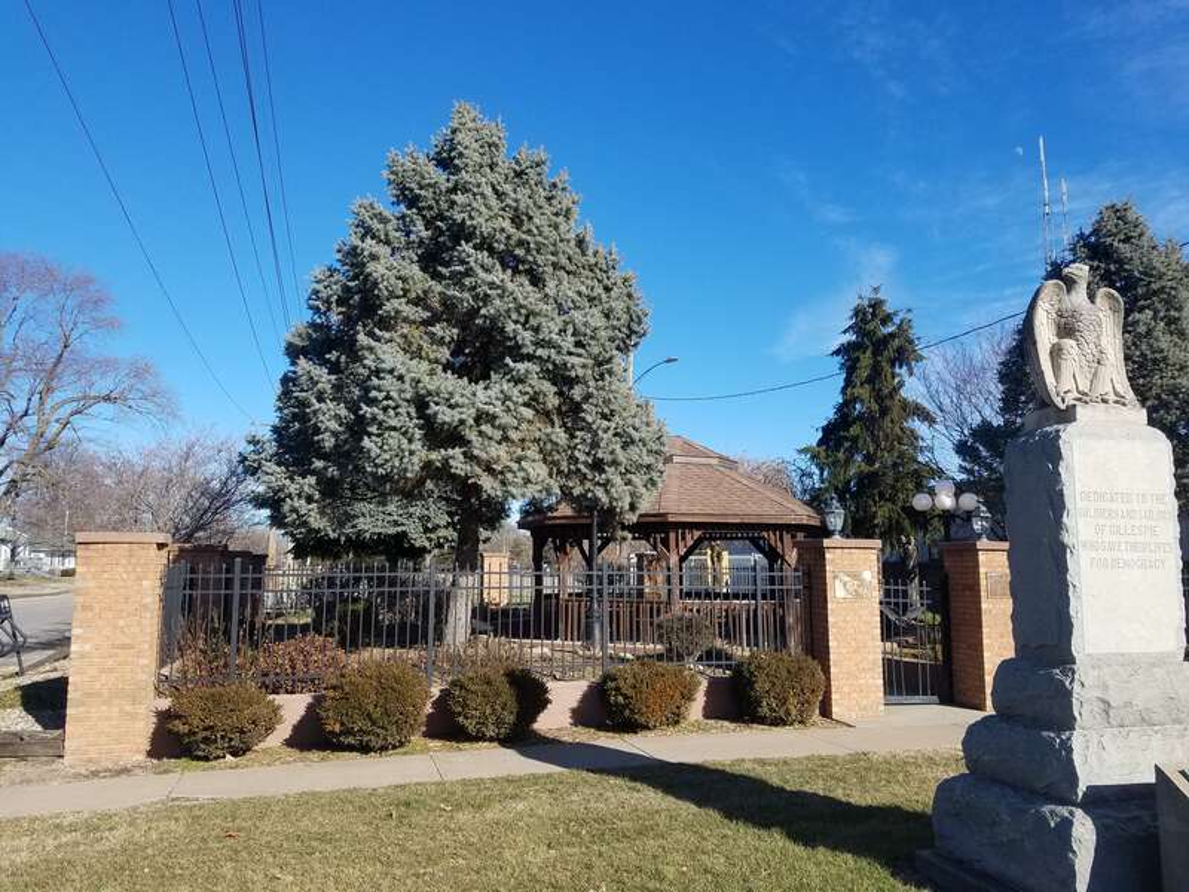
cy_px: 446
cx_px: 594
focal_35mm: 26
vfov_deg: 53.1
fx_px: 893
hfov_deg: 67.3
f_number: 1.7
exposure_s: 1/2192
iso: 50
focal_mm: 4.2
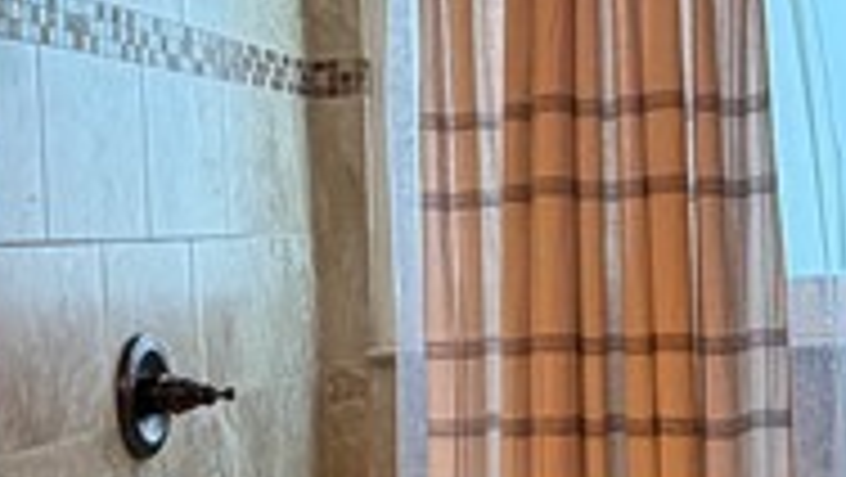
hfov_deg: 25.6
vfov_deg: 14.6
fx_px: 1863
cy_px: 338
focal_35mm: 83
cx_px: 364
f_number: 2.2
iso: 320
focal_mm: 2.22
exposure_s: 1/120
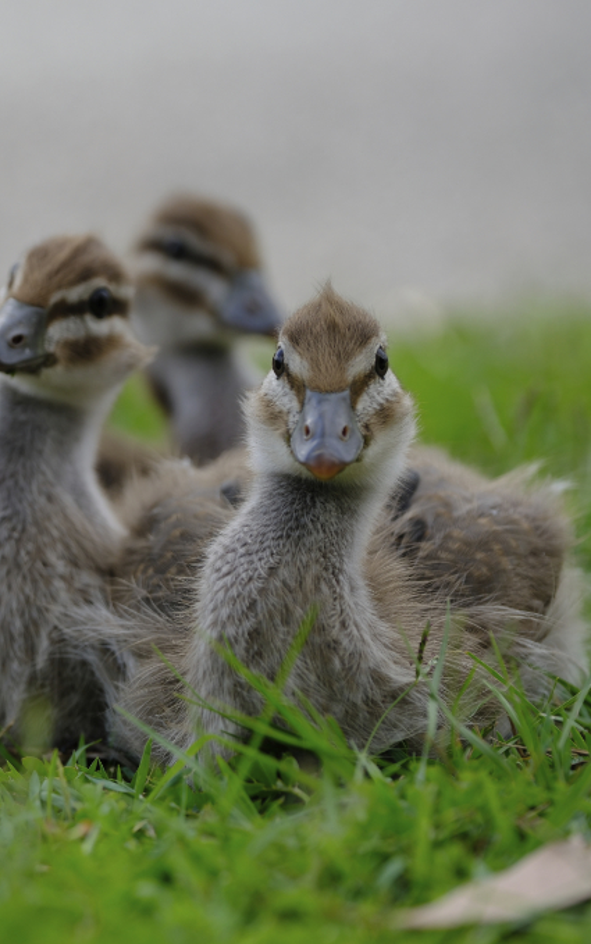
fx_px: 7672
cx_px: -3
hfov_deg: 4.4
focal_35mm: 298
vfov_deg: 7.0
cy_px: 473
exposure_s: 1/400
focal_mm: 129.2
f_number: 4
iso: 125
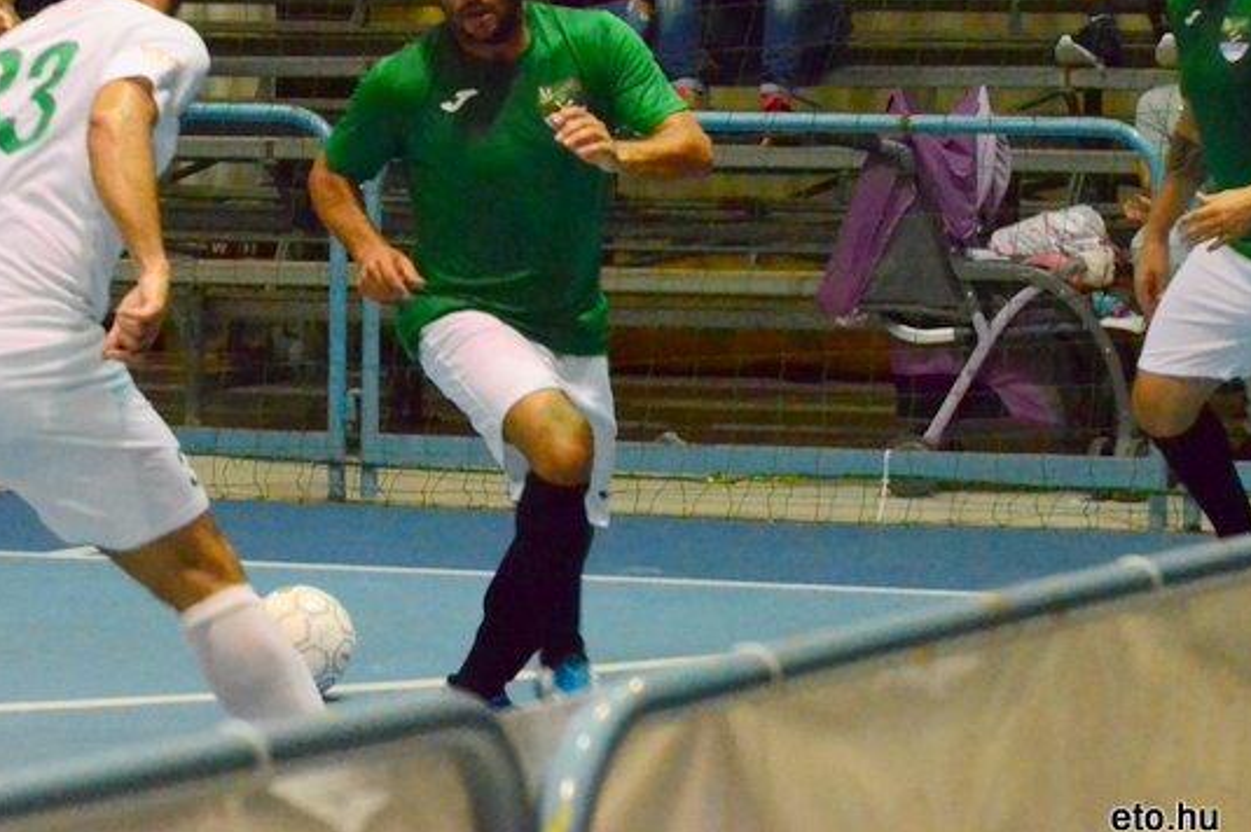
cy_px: 185
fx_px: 8925
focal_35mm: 257
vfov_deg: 5.3
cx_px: 220
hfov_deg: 8.0
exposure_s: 1/320
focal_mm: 102
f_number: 7.1
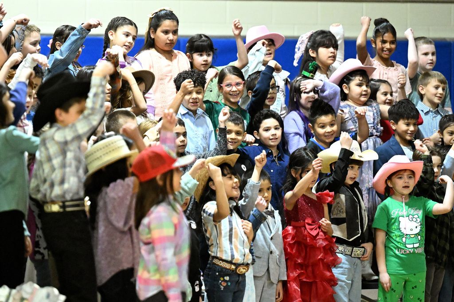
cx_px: 227
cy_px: 151
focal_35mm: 240
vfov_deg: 5.7
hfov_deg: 8.6
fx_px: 3026
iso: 12800
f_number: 2.8
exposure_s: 1/400
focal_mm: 160
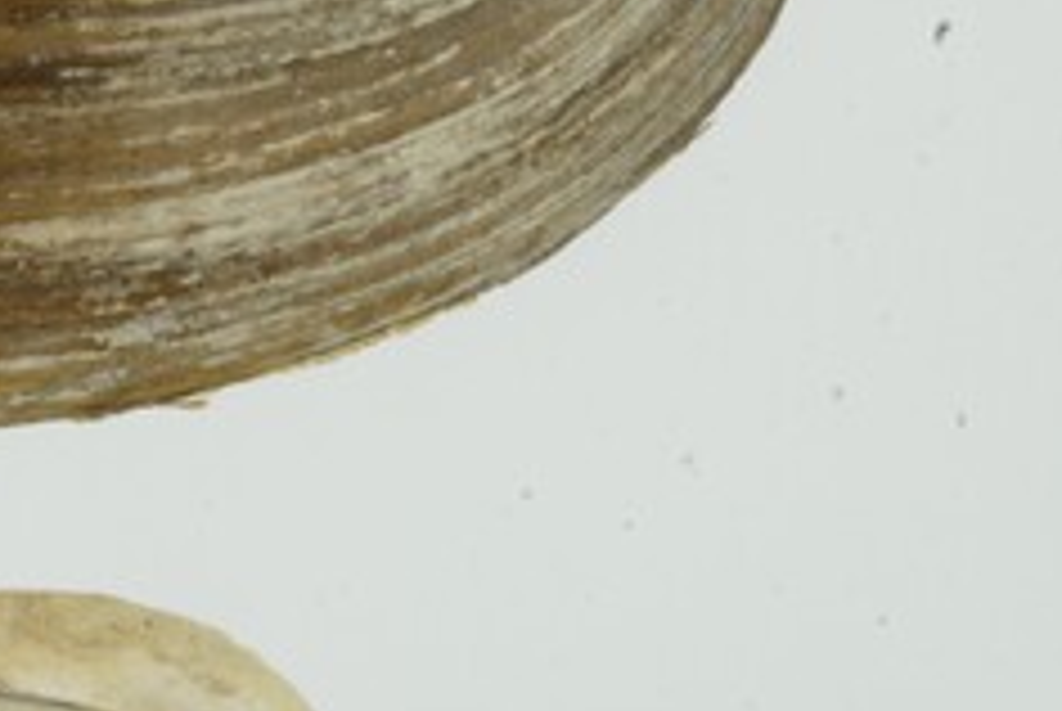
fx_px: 9009
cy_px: 790
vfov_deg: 4.5
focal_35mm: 305
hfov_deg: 6.4
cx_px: -1431
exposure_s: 1/10
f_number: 32
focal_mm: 60
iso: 100
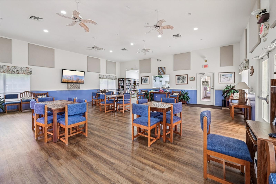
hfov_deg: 104.3
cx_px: 138
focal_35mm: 14
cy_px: 92
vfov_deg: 81.2
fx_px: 107
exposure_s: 1/6
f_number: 8
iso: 400
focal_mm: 14
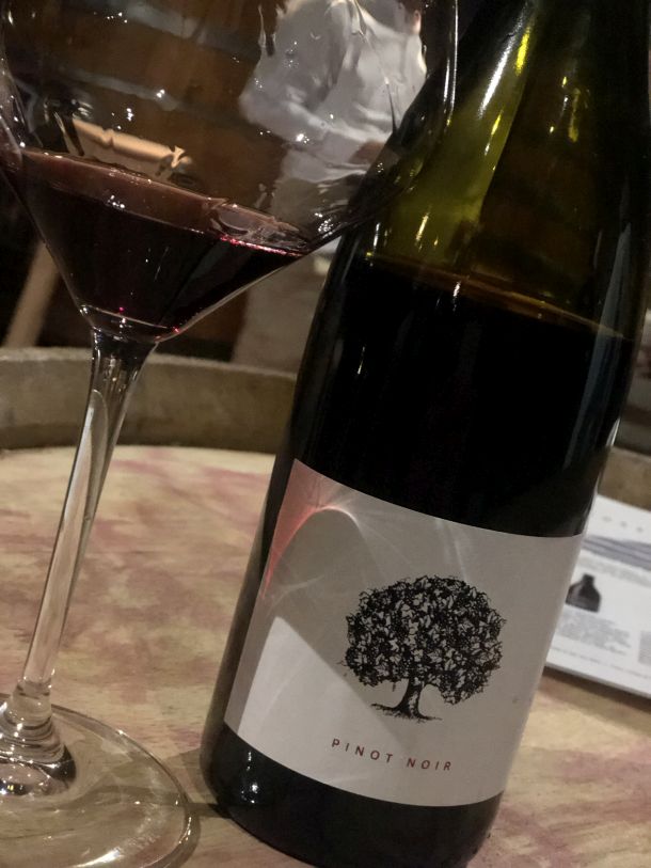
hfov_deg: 25.7
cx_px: 326
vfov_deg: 33.8
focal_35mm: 57
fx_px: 1429
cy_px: 434
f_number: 2.8
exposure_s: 1/33
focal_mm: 6.6
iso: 1250
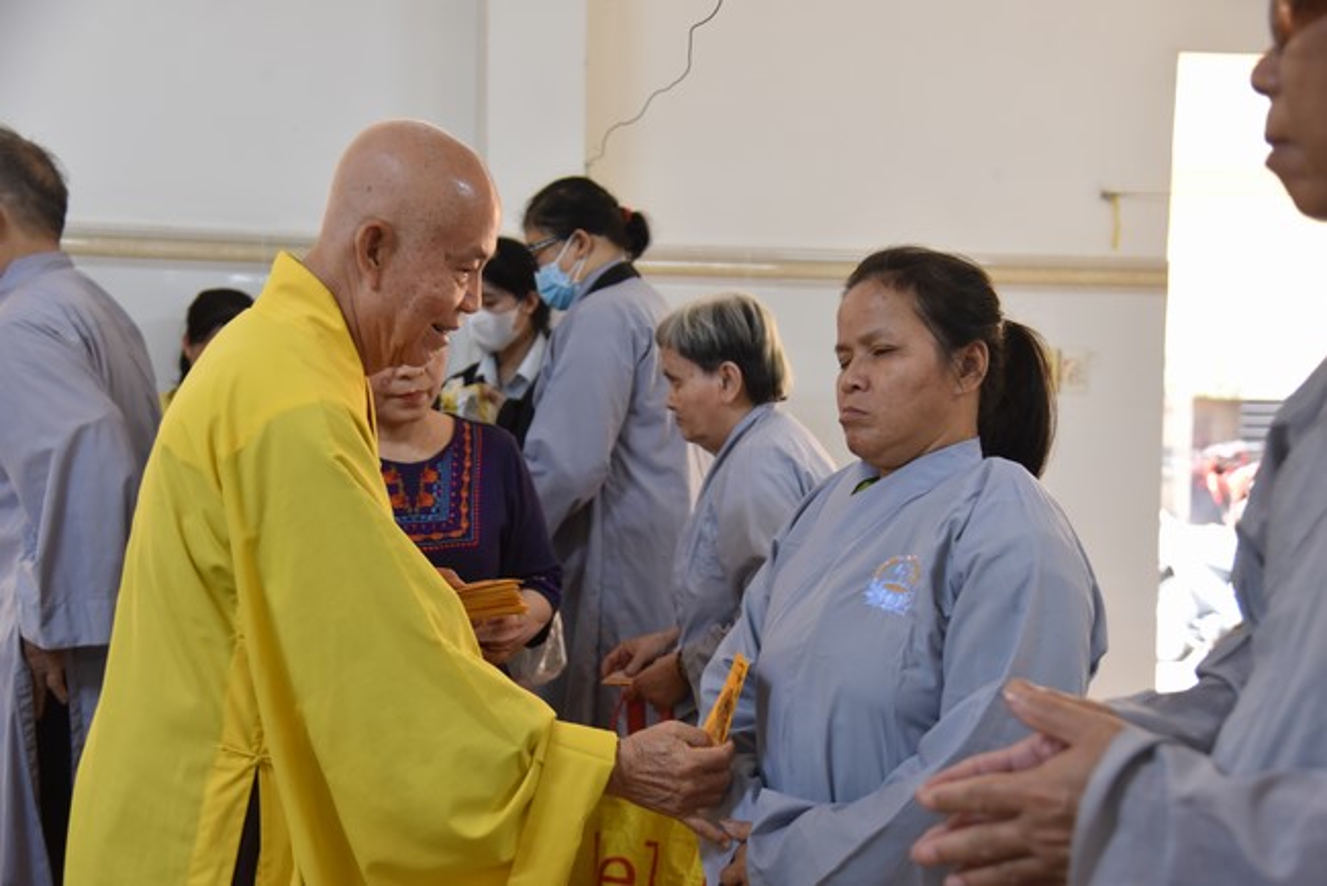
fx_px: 1696
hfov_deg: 42.7
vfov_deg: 29.3
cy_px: 443
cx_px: 664
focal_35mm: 46
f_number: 4
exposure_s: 1/60
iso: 2000
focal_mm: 46
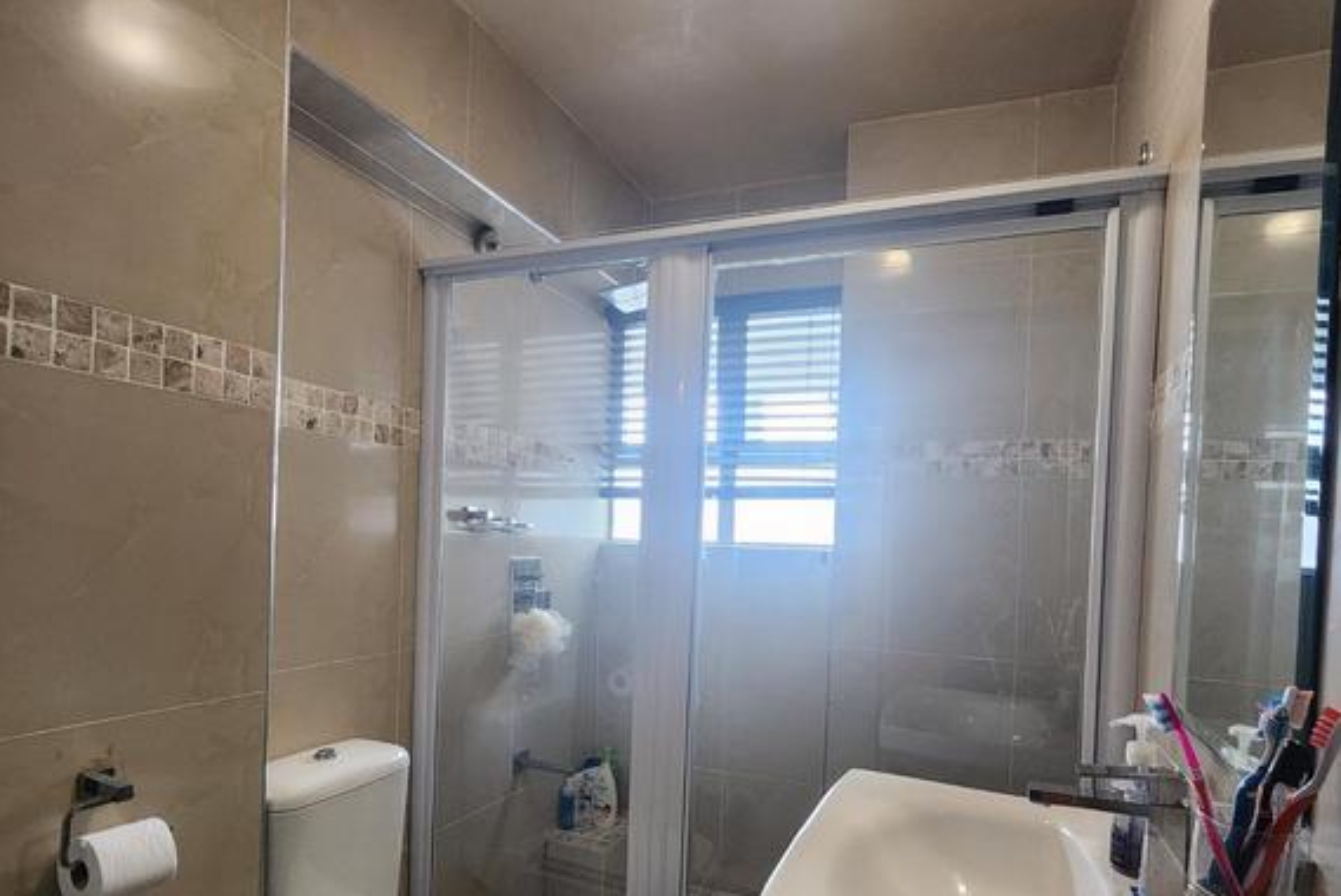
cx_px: 665
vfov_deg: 63.7
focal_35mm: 19
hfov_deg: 86.9
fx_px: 708
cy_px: 559
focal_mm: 2.2
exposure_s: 1/50.3
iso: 250
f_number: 2.2
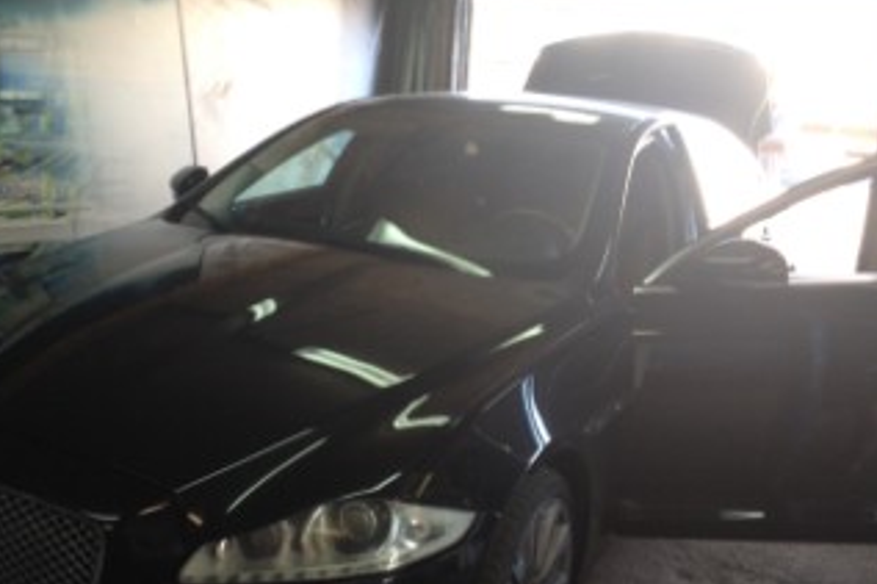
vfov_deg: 29.2
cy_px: 338
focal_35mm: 46
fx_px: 1120
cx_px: 357
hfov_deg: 42.6
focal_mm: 4.28
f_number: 2.4
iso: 50
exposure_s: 1/40
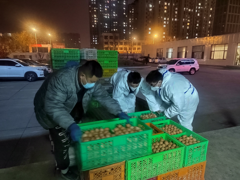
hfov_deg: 73.9
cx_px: 120
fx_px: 159
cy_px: 90
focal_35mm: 23
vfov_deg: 58.9
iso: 5920
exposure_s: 1/16.7
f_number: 1.9
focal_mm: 5.52
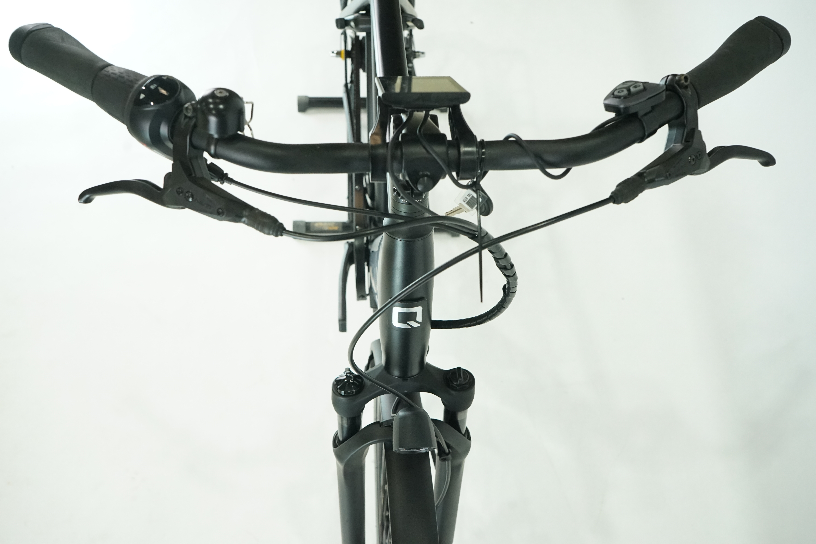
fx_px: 748
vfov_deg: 40.0
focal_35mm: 33
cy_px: 272
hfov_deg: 57.2
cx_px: 408
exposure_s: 1/200
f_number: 7.1
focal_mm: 33
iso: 3200
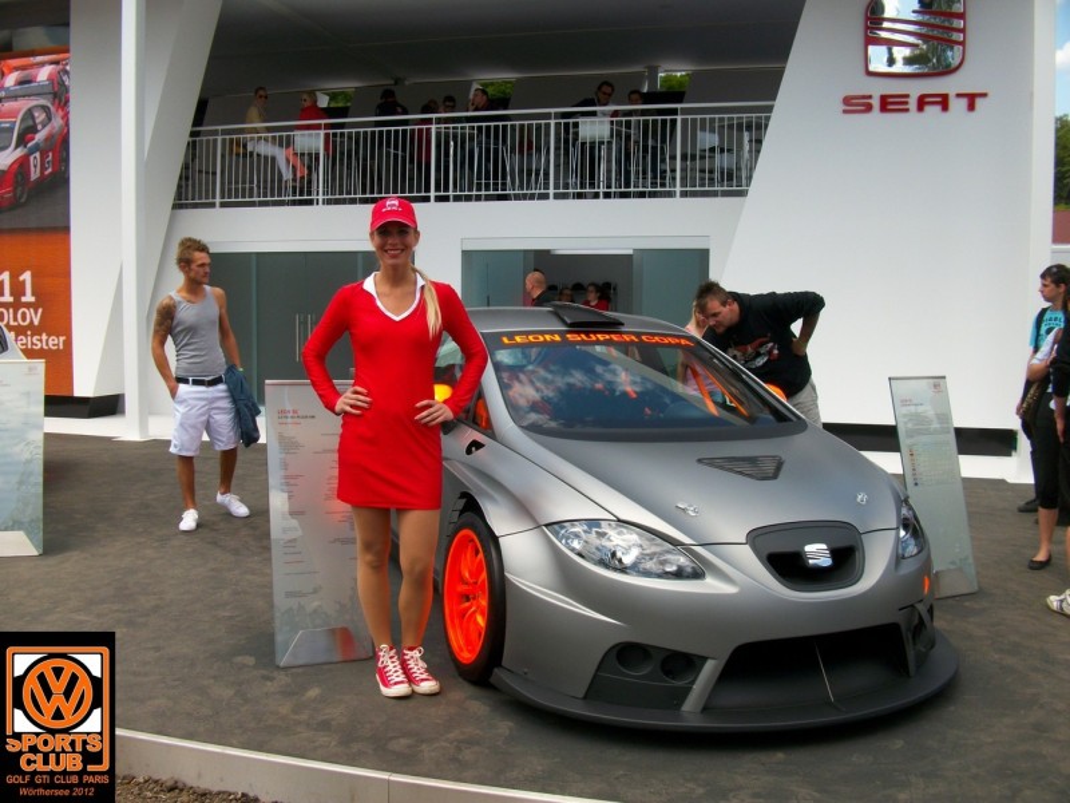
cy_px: 402
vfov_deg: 41.8
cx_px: 535
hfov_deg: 54.0
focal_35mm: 34
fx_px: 1051
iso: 80
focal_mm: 5.7
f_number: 5.5
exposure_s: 1/219
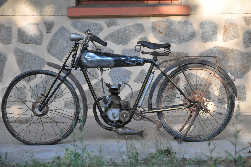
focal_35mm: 93
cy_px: 84
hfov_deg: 21.9
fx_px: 648
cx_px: 126
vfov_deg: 14.7
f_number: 4.5
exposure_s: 1/750
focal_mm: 62
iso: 800
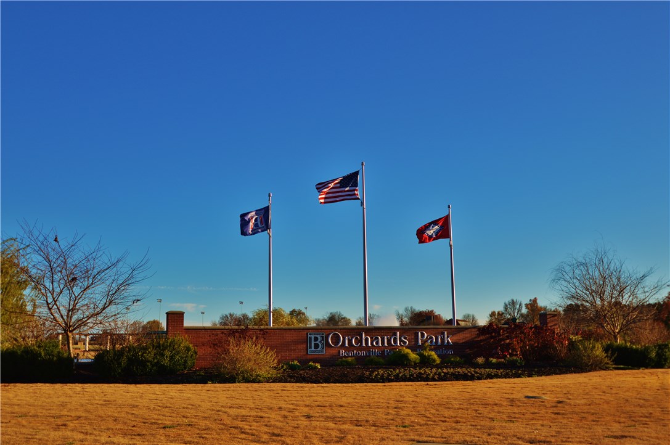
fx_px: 669
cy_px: 222
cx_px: 335
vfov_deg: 36.8
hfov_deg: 53.2
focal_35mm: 36
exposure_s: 1/400
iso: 100
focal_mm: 24
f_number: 4.5
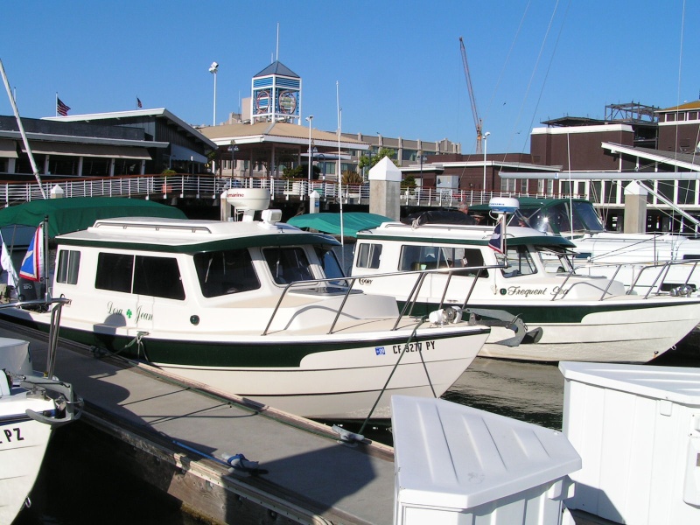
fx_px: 849
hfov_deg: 44.8
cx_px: 350
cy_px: 262
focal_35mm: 42
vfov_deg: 34.3
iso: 50
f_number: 5.6
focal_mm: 7.1
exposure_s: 1/800
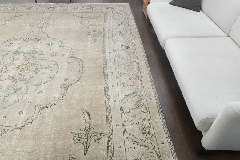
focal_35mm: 24
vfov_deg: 53.1
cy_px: 80
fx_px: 160
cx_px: 120
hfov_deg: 73.7
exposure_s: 1/125
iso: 800
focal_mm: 24
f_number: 16
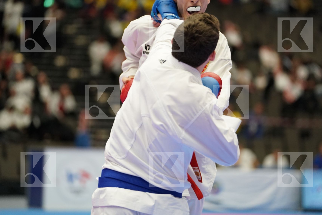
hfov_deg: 11.6
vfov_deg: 7.8
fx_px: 1583
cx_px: 167
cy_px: 102
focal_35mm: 177
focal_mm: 167
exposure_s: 1/1000
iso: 3200
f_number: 2.8
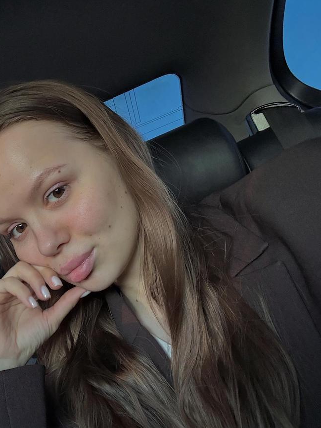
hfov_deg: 41.1
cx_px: 100
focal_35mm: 34
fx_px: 421
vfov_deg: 53.9
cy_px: 235
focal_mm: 2.69
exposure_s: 1/60
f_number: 1.9
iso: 160
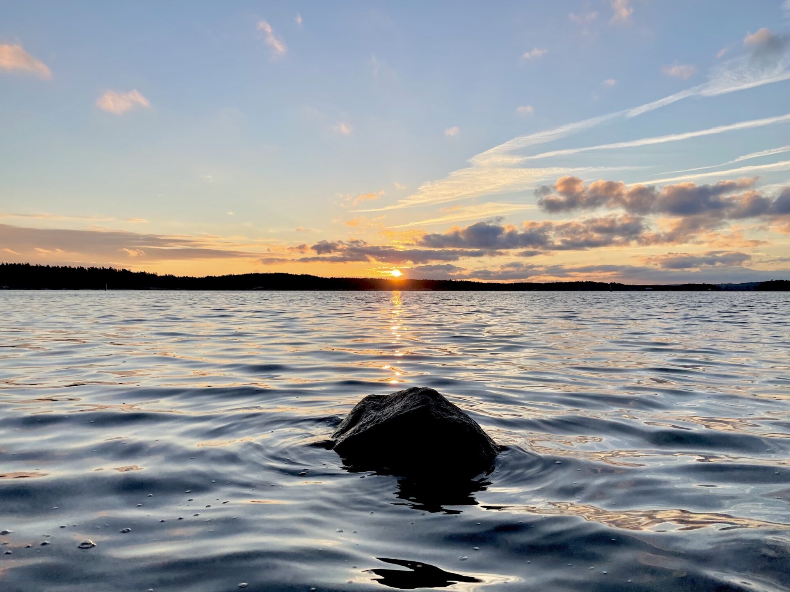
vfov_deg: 51.3
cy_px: 301
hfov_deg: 65.3
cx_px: 400
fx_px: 616
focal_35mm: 27
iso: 32
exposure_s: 1/1553
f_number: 1.6
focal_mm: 4.2
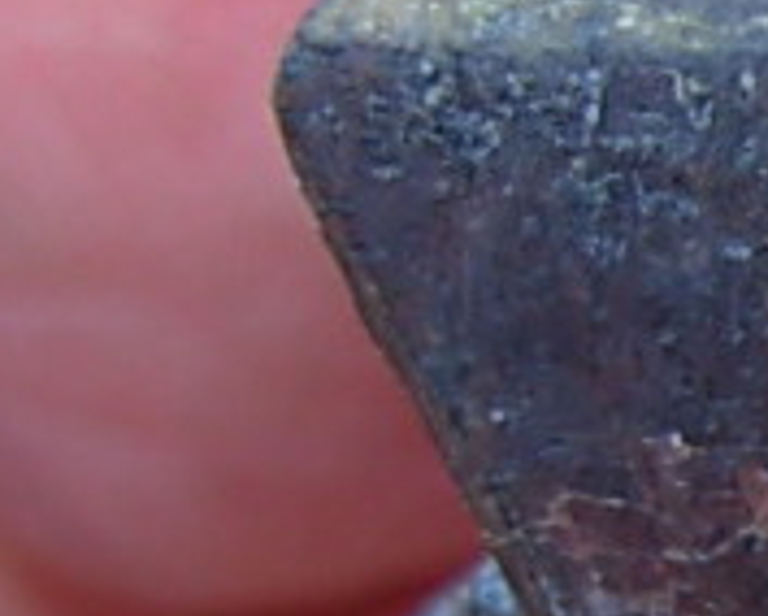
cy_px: 599
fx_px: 4870
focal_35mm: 214
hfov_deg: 8.4
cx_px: 1684
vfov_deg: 7.2
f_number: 2.9
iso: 50
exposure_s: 1/128
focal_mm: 6.3
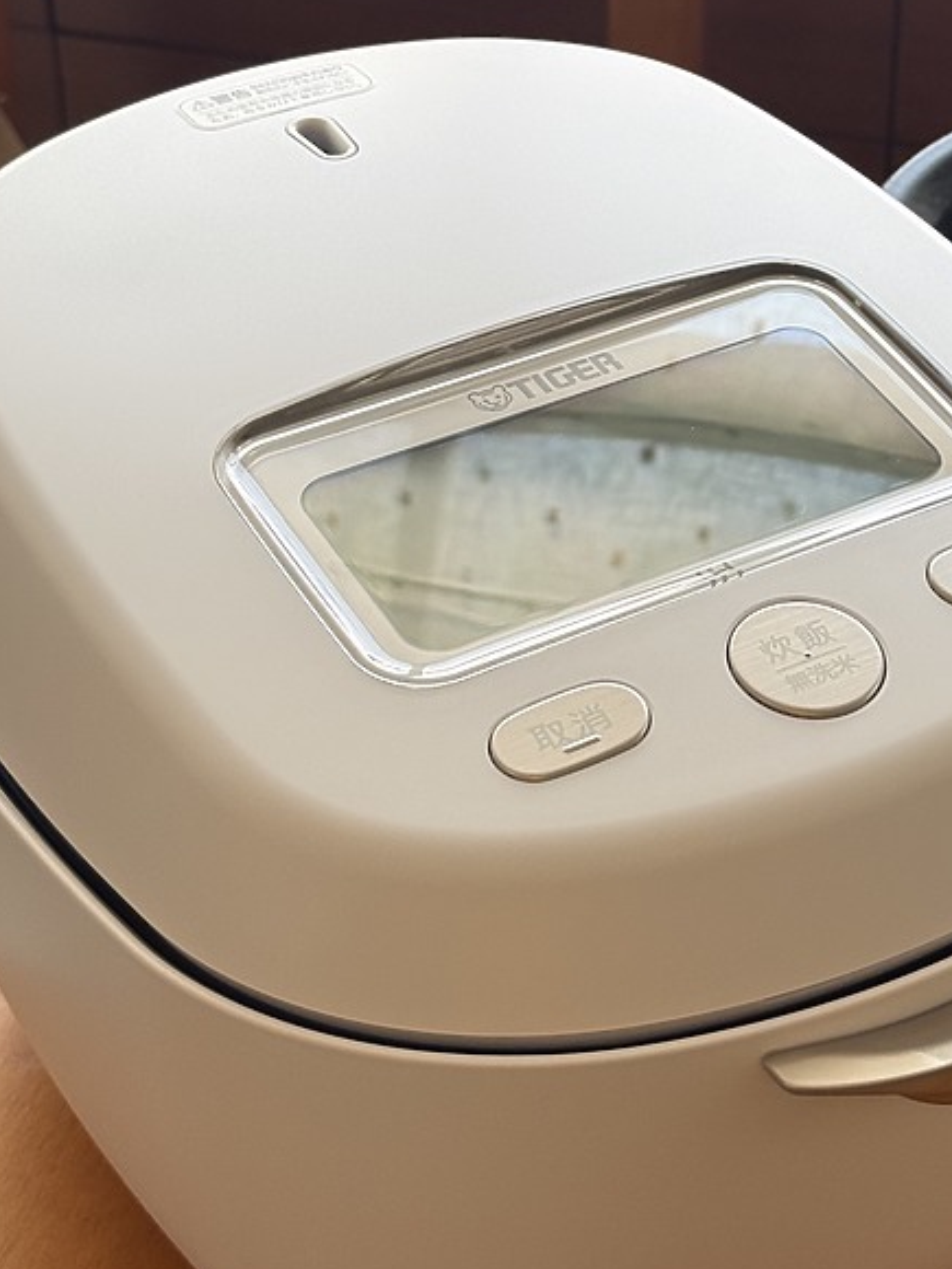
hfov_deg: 17.0
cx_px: 773
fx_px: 3154
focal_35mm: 86
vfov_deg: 22.7
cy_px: 442
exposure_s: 1/117
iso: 100
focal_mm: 6.76
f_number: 1.78
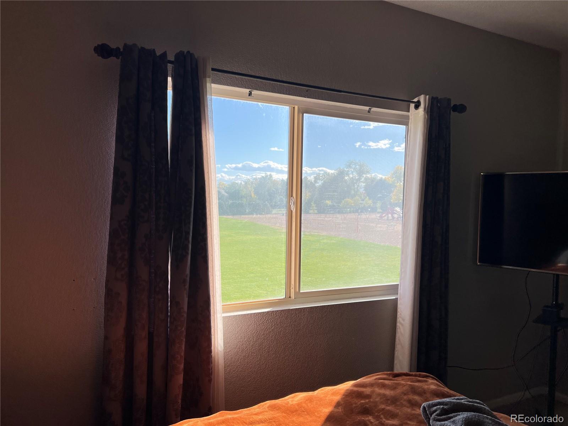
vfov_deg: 53.1
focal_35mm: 26
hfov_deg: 67.3
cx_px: 284
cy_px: 213
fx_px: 427
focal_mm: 5.7
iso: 50
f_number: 1.5
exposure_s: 1/1147
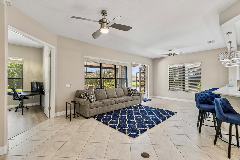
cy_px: 80
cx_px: 120
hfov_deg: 100.4
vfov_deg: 77.3
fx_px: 100
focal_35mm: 15
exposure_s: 1/10
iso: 100
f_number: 7.1
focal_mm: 10
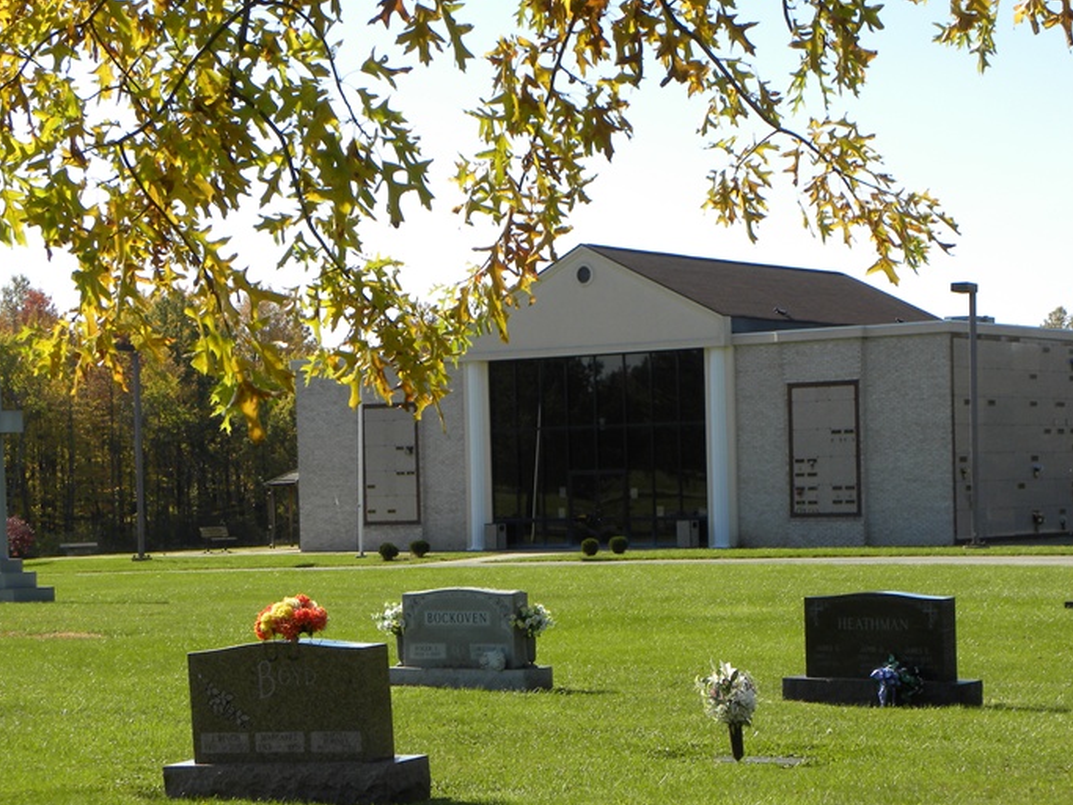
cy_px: 516
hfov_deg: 22.5
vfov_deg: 16.9
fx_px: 2696
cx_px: 559
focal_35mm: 87
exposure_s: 1/203
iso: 64
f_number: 5.6
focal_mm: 11.8
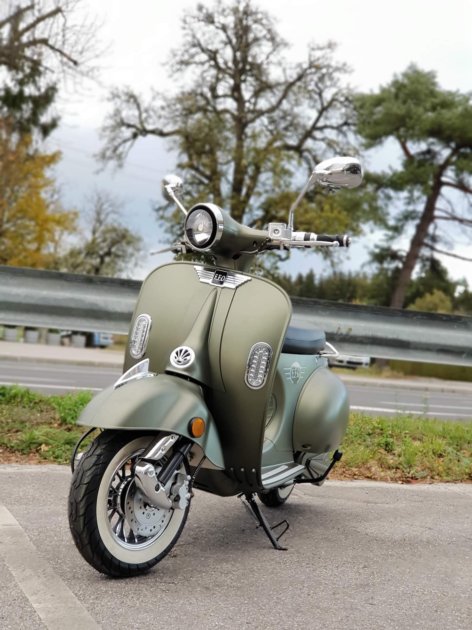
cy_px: 315
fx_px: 945
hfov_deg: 28.0
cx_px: 236
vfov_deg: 36.8
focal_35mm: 52
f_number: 2.4
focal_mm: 6
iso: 25
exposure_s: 1/33
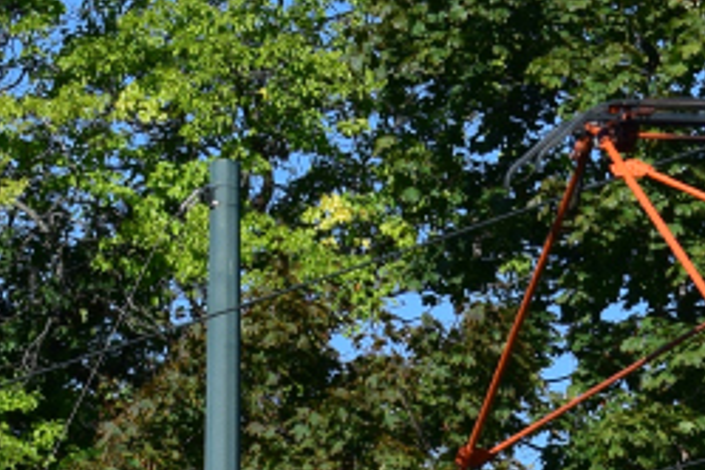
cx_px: 773
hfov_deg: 5.5
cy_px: 783
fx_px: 7363
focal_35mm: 376
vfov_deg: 3.6
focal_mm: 48
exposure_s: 1/1000
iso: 200
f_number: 6.3
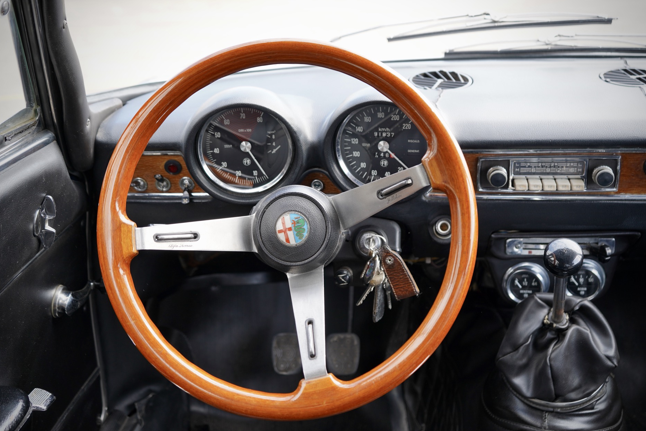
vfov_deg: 31.9
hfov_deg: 46.4
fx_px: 754
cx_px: 326
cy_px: 213
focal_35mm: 42
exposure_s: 1/60
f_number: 4.5
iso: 100
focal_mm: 41
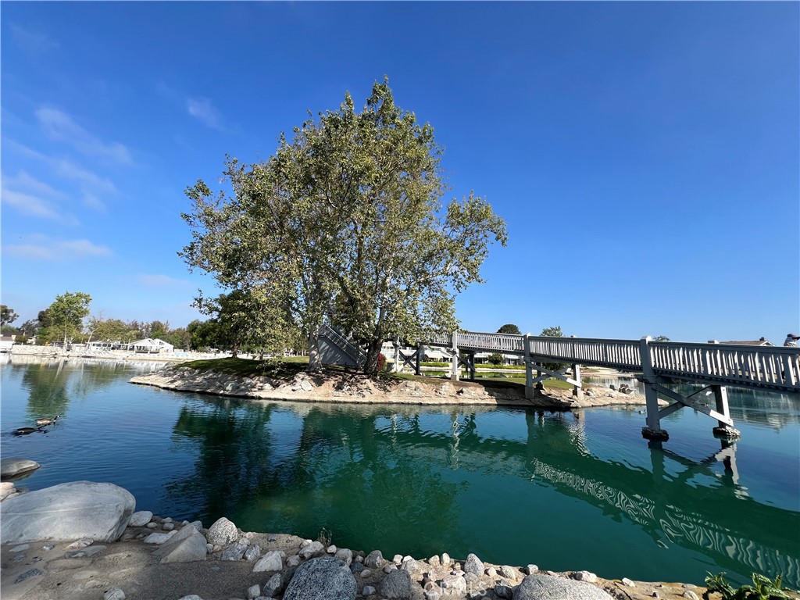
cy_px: 300
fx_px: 300
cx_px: 400
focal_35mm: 13
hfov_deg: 106.2
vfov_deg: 89.9
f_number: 1.8
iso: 32
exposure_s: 1/1325
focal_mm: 1.57
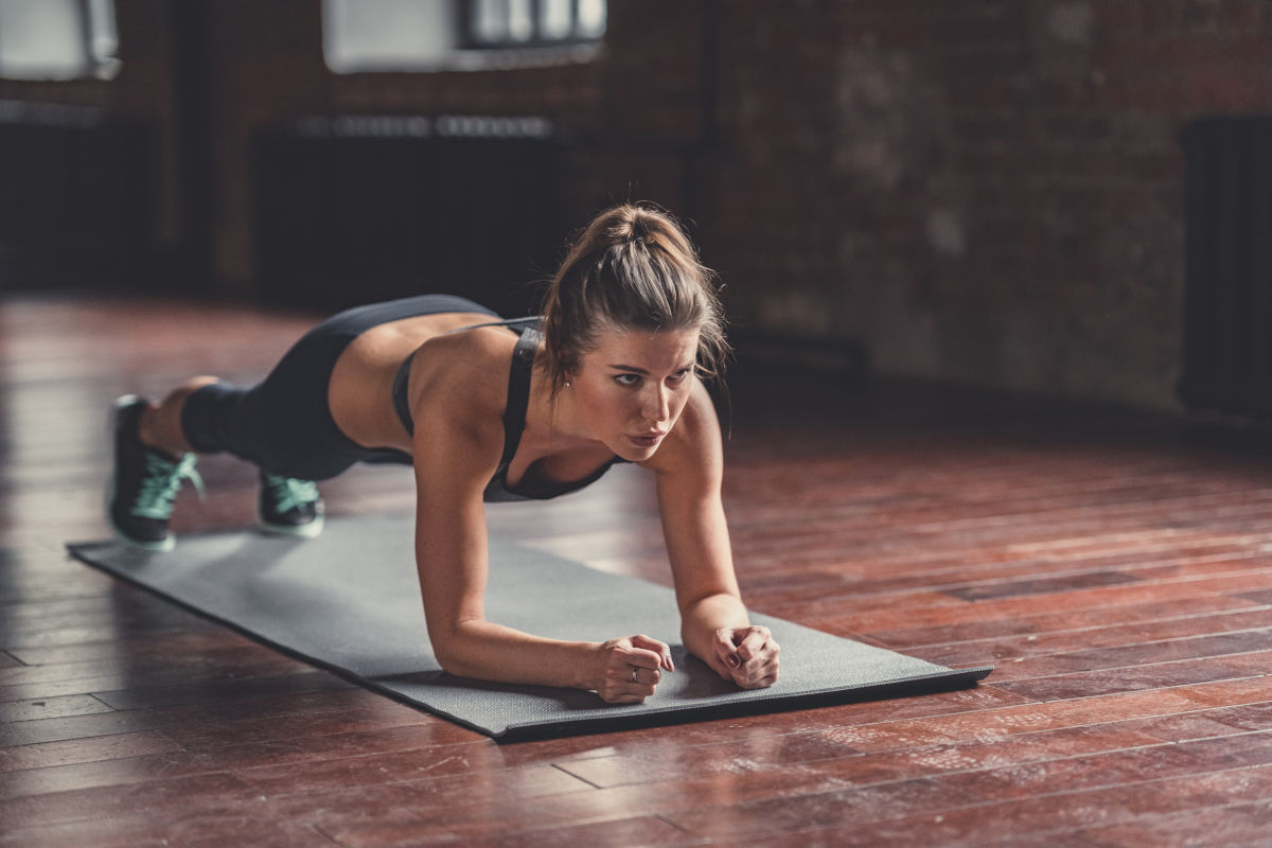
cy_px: 424
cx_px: 636
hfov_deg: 23.9
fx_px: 3003
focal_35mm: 85
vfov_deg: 16.1
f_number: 2
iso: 2000
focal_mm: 85
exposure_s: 1/100
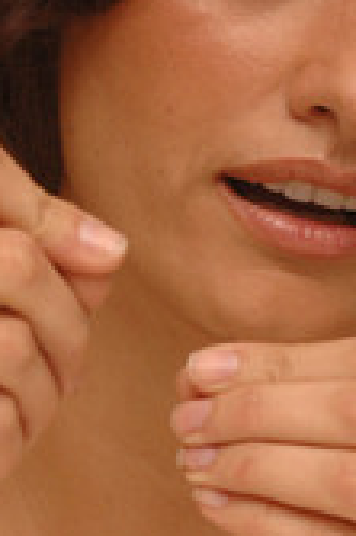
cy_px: 67
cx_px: 167
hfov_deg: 2.6
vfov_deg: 4.0
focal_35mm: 521
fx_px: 7747
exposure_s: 1/400
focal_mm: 145
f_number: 11
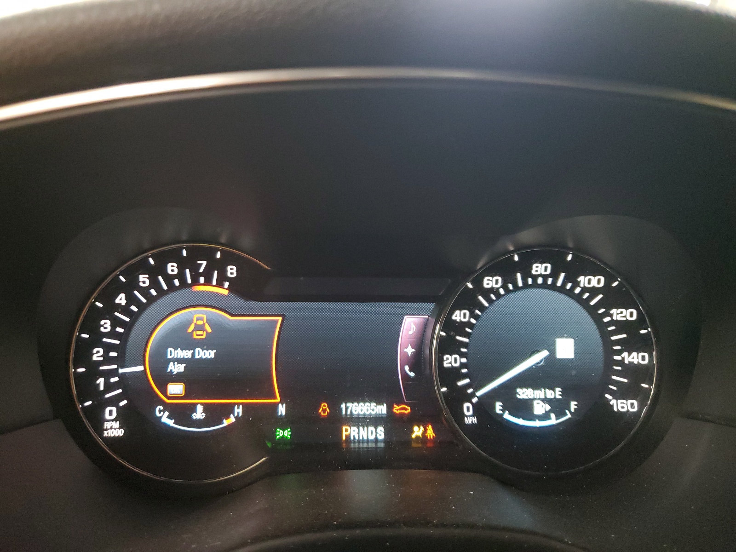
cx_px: 368
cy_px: 276
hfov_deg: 67.3
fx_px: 553
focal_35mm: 26
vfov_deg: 53.1
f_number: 1.5
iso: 415
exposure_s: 1/15
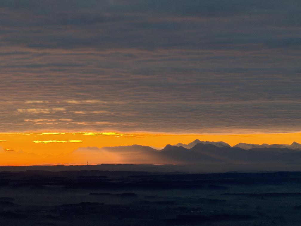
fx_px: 1739
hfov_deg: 9.9
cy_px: 113
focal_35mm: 200
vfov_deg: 7.4
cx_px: 150
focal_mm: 16.89
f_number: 2.8
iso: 64
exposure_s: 1/121
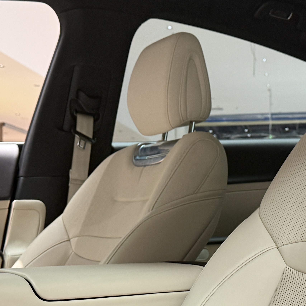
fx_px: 710
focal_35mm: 71
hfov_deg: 24.3
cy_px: 228
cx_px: 191
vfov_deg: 24.1
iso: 250
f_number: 1.78
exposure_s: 1/50
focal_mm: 6.76
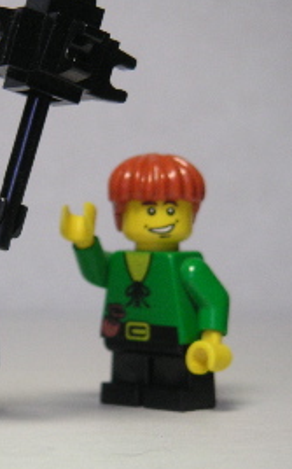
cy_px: 214
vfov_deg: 12.9
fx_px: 2080
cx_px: 18
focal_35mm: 163
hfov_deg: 8.0
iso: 100
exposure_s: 1/90
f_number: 3.5
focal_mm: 15
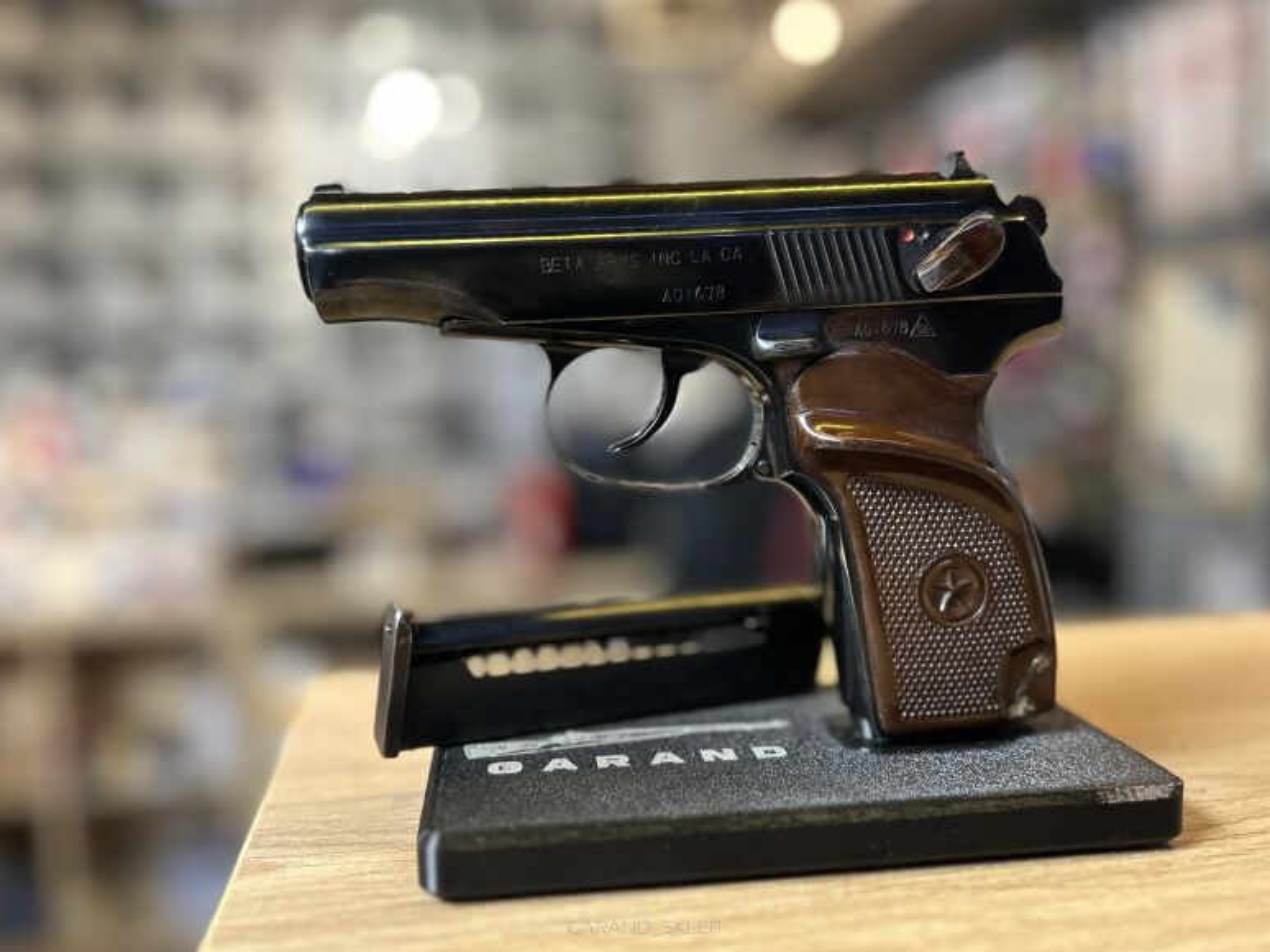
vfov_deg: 49.7
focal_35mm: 28
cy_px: 447
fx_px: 1027
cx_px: 644
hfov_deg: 63.5
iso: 320
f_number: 1.5
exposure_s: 1/50
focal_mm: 5.7
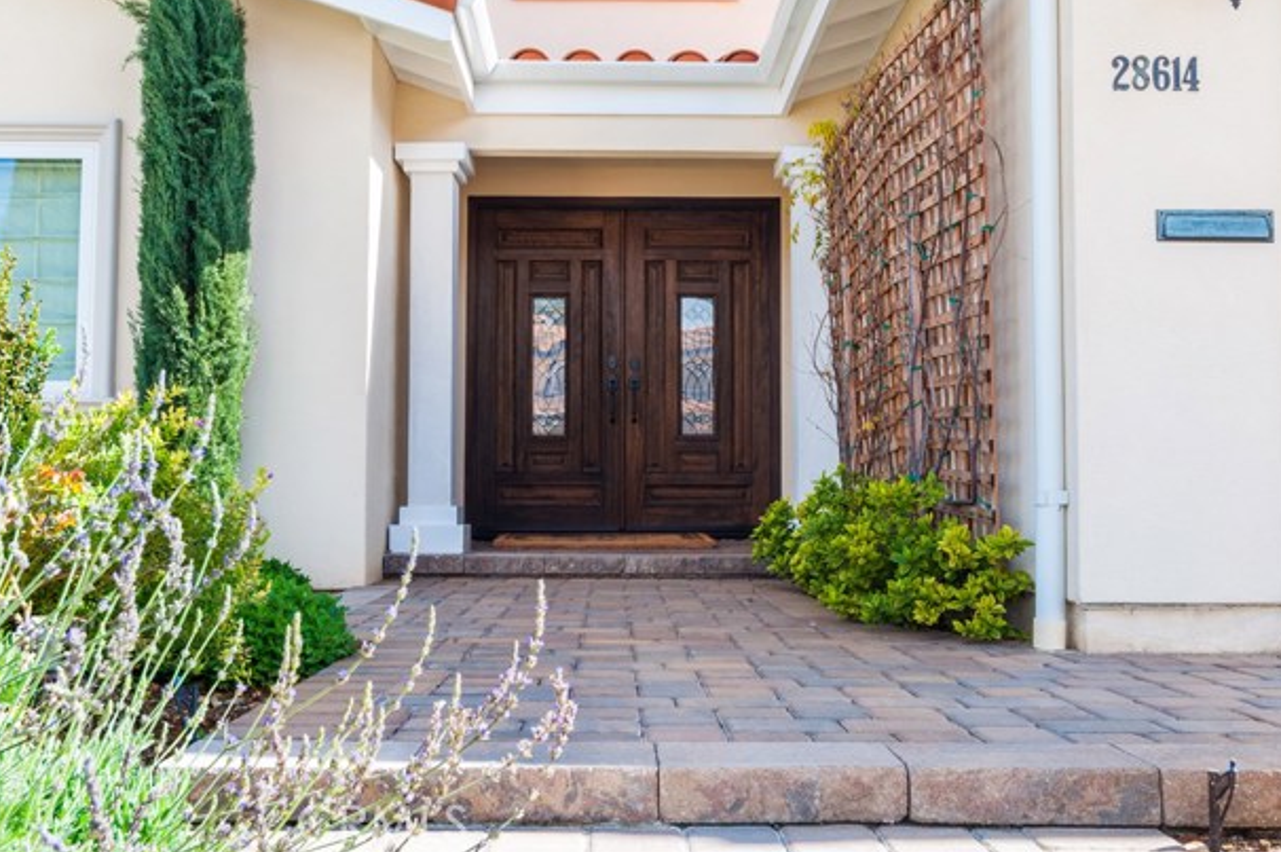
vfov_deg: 35.0
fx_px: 1351
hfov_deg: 50.7
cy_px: 405
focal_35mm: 38
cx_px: 617
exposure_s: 1/30
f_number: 16
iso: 200
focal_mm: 24
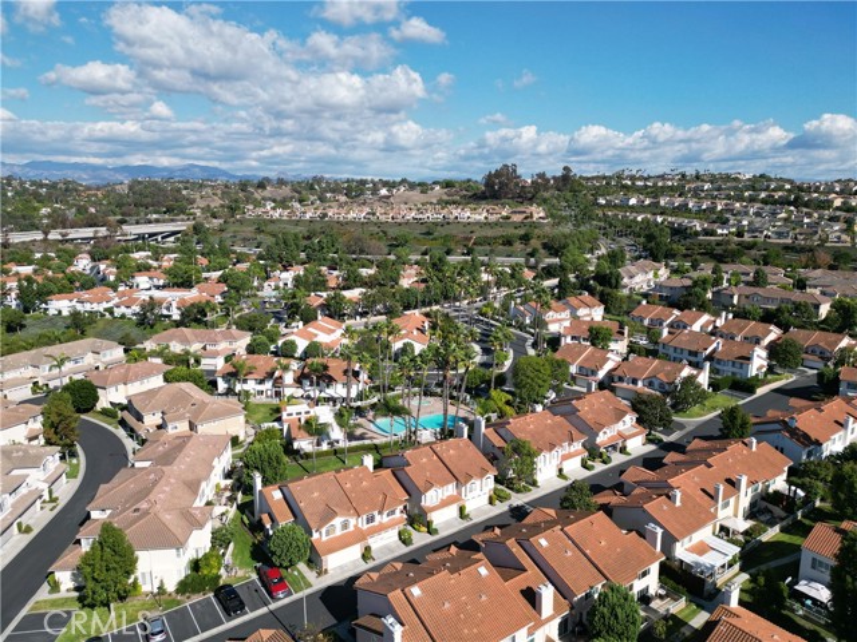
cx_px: 428
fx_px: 594
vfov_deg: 56.8
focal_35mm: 24
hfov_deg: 71.6
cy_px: 321
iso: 150
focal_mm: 6.72
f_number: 1.7
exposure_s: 1/4000
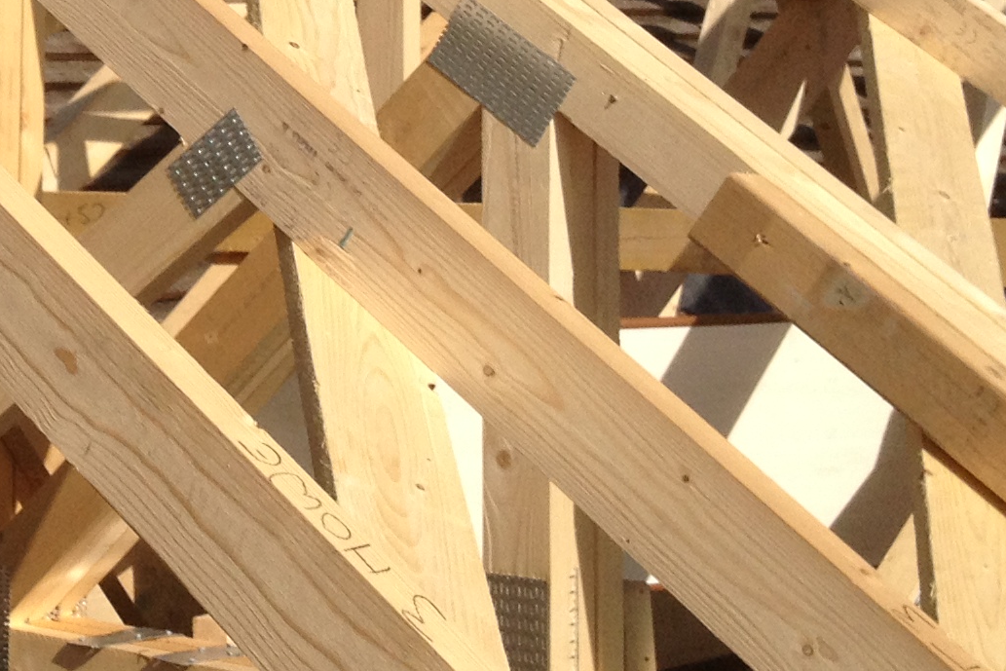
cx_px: -216
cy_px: -37
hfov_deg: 17.0
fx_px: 3214
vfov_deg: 11.8
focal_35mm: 115
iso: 50
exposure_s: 1/3247
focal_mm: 4.28
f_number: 2.4
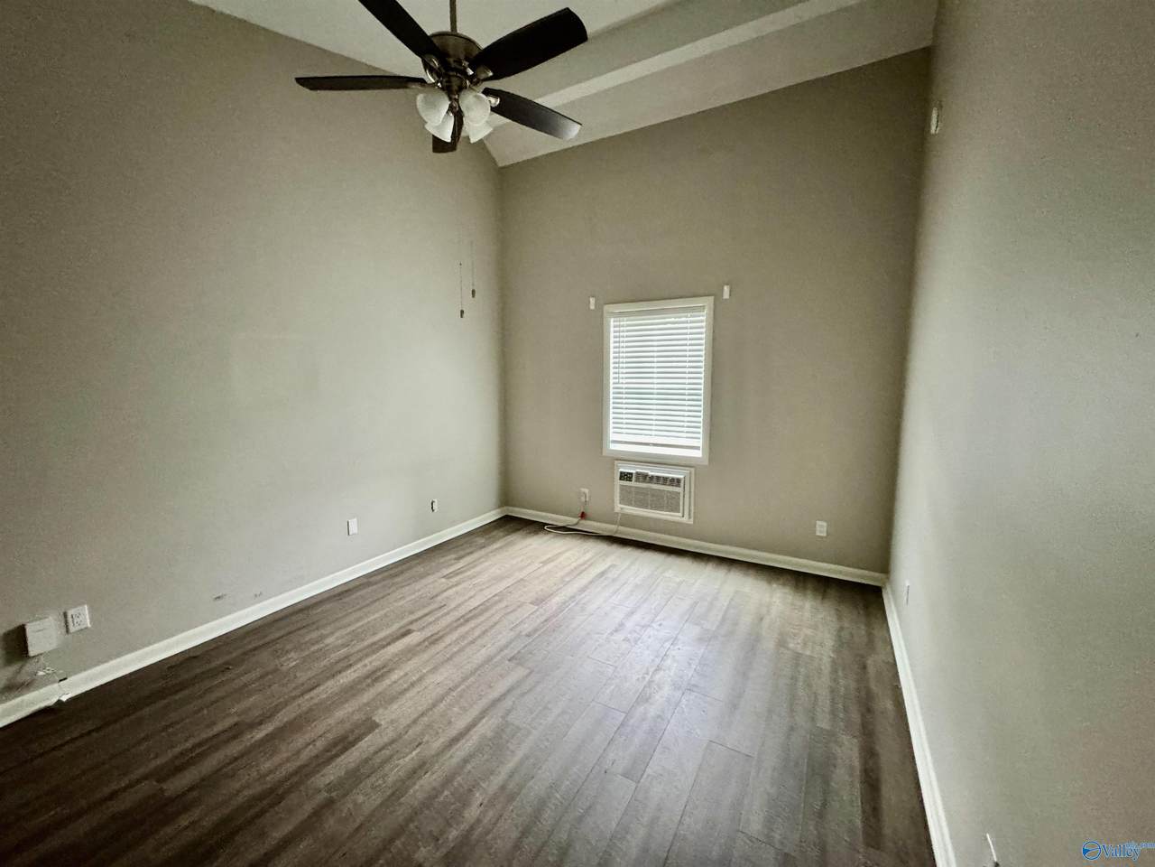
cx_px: 578
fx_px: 467
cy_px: 434
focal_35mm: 14
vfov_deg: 85.7
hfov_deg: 102.1
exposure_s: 1/60
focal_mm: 2.22
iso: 640
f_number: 2.2
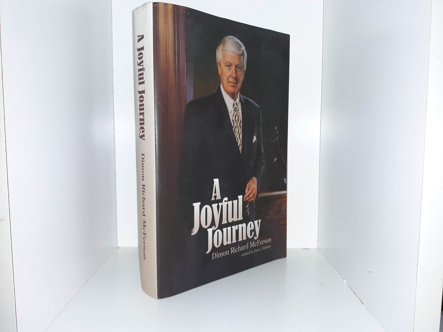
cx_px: 222
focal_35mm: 28
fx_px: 358
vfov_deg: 49.7
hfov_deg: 63.4
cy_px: 166
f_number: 1.7
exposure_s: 1/120
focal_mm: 3.7
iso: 80
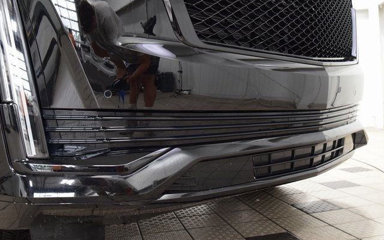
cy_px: 116
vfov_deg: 34.4
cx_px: 192
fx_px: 387
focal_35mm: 37
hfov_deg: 52.7
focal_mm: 24
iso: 1600
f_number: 6.3
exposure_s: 1/15
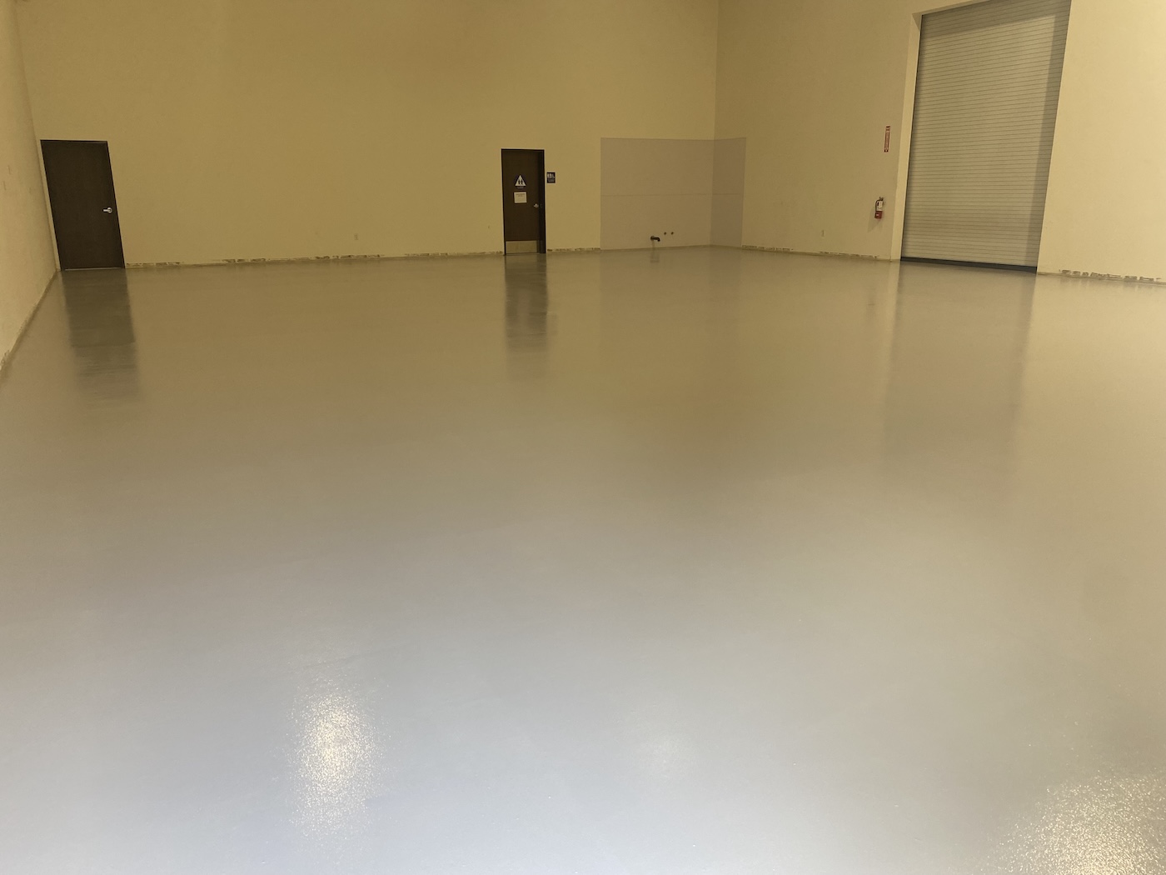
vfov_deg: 53.1
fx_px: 876
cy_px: 438
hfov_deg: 67.3
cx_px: 583
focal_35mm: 26
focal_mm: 4.25
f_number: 1.8
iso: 100
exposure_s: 1/121
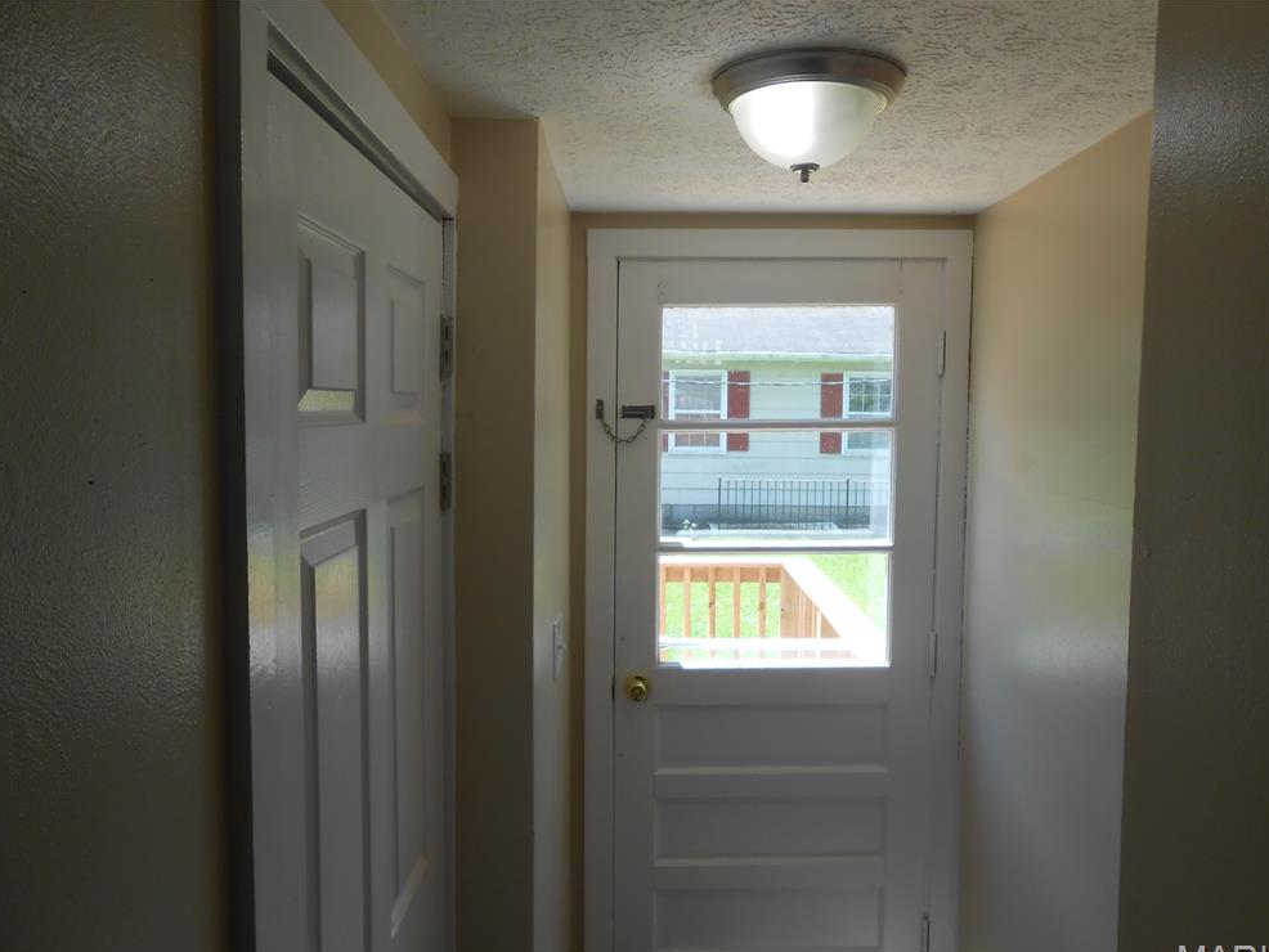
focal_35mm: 27
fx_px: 990
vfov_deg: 51.4
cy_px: 493
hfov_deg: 65.3
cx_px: 647
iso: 80
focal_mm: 4.6
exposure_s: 1/100
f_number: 3.5
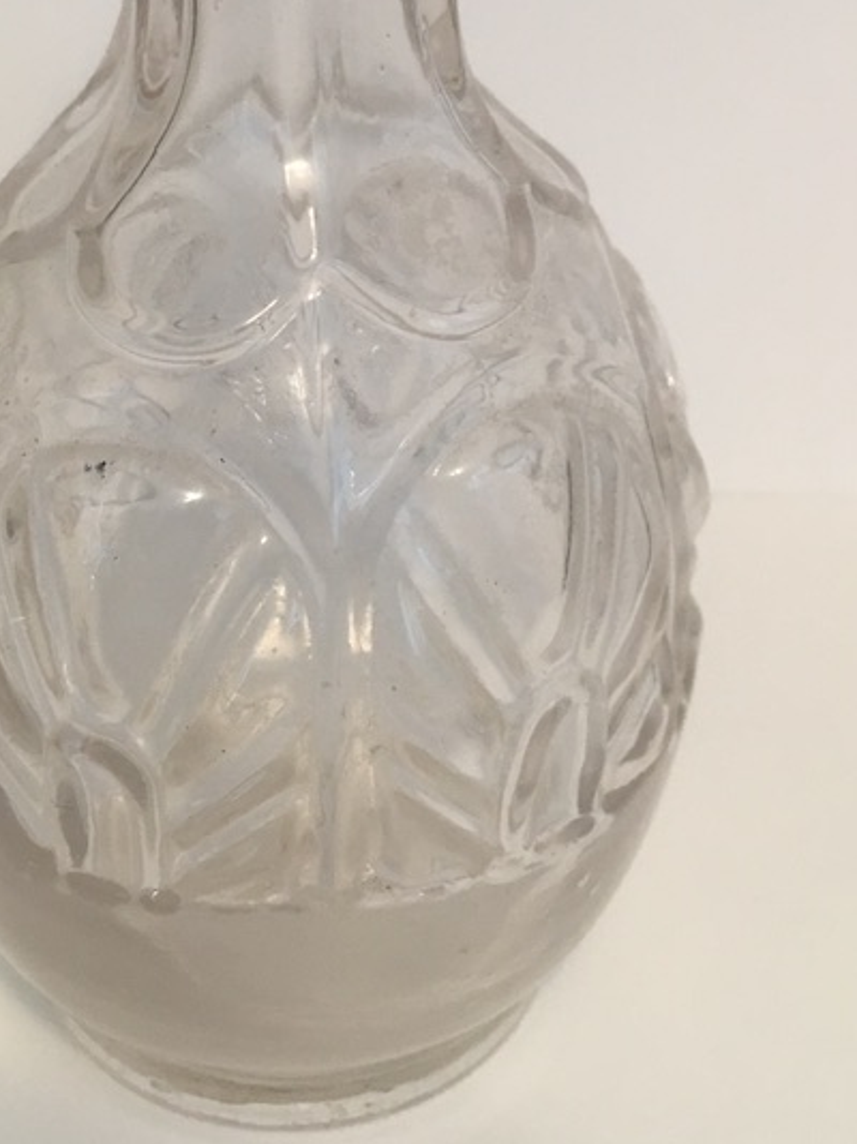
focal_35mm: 58
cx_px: 394
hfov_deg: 25.2
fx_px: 1916
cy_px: 145
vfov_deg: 31.9
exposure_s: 1/30
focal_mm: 4.15
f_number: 2.2
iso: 80
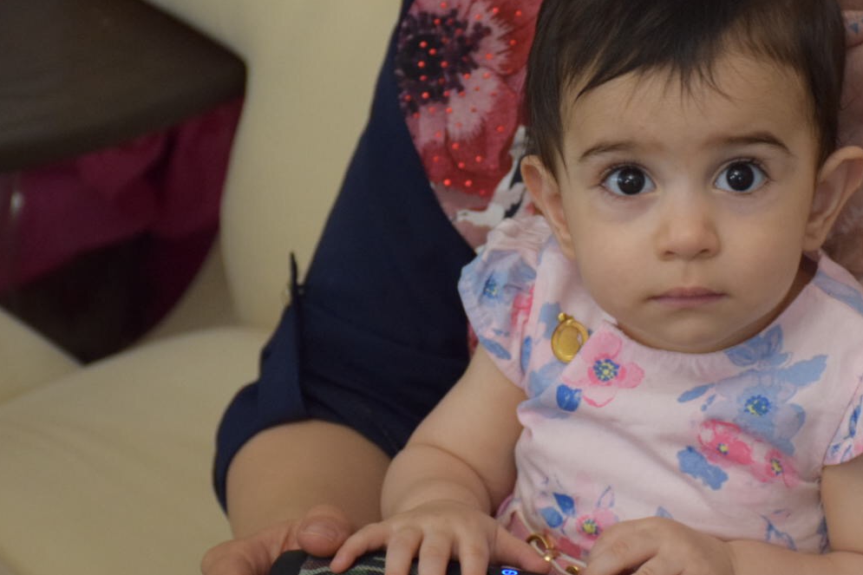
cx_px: 641
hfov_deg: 12.0
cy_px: 342
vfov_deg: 8.0
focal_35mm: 171
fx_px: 4098
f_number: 5
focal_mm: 70
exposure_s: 1/60
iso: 2200
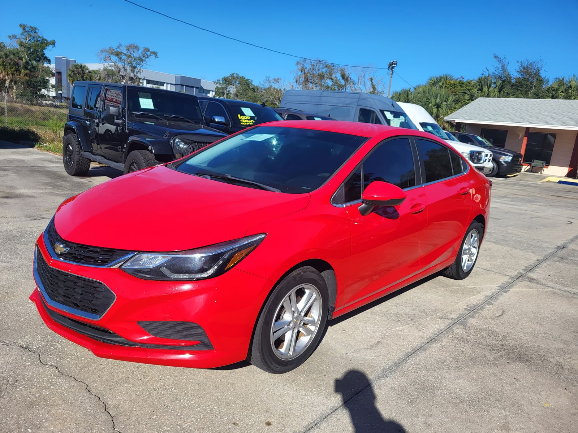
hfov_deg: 67.3
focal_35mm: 26
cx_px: 289
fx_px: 434
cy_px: 216
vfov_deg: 53.1
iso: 40
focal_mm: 5.4
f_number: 1.8
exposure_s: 1/2708
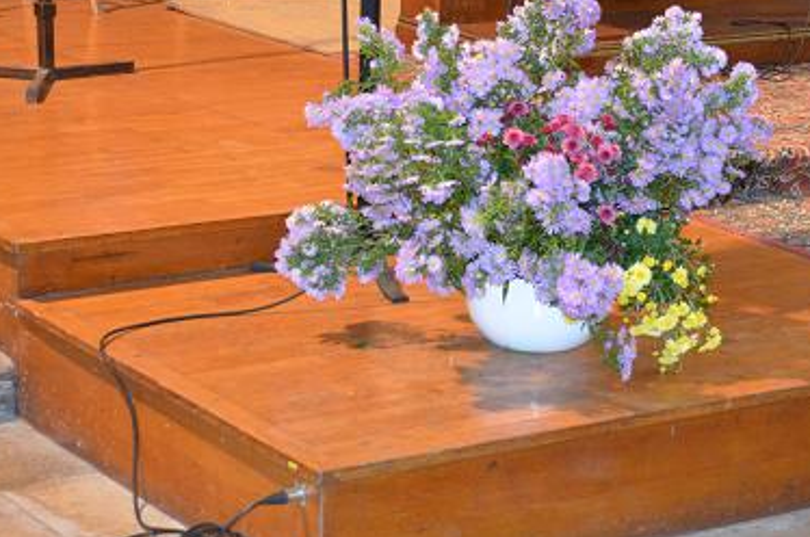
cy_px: 192
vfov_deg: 12.5
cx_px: 441
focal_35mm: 109
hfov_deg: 18.8
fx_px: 2441
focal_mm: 55
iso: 2500
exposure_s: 1/60
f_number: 5
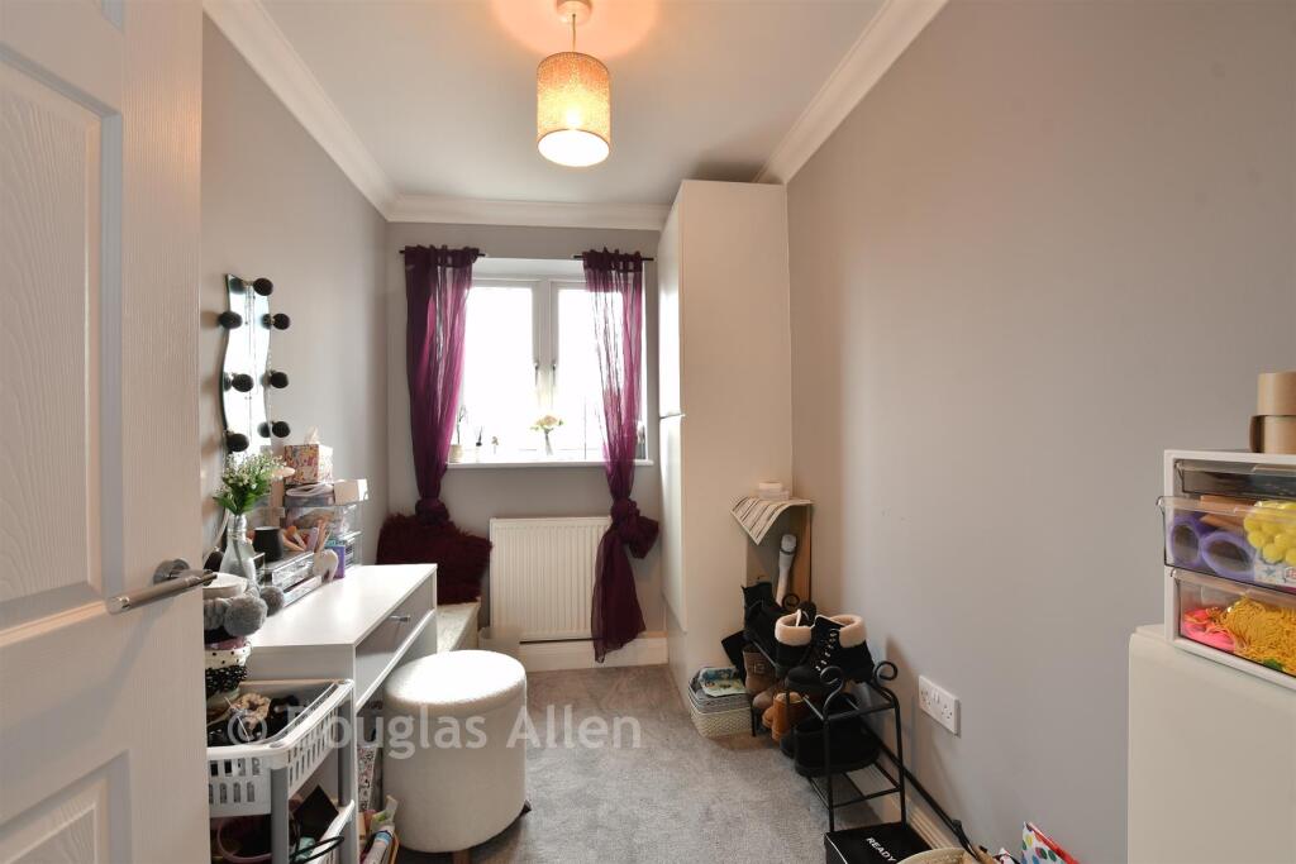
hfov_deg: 100.4
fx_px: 540
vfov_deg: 77.3
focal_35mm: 15
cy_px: 432
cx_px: 648
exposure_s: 2
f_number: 8
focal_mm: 10
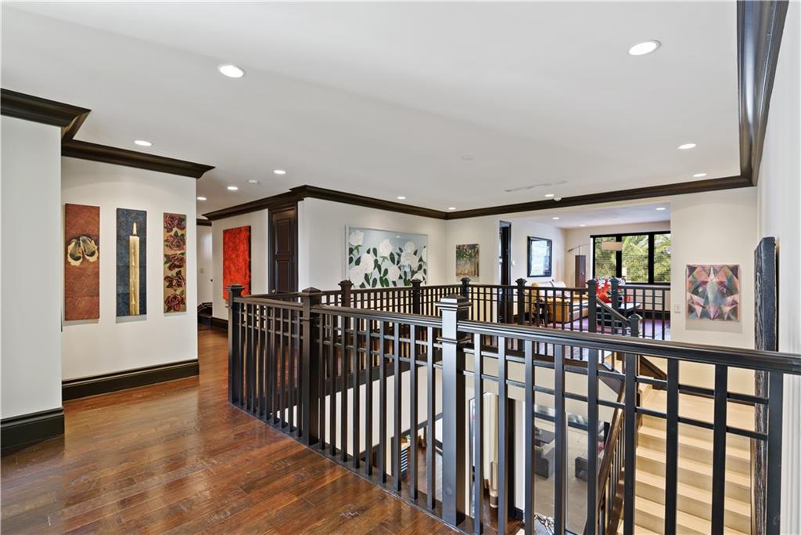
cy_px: 268
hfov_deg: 93.3
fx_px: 378
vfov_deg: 70.5
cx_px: 400
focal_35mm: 17
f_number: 8
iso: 250
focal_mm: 17
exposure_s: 1/3
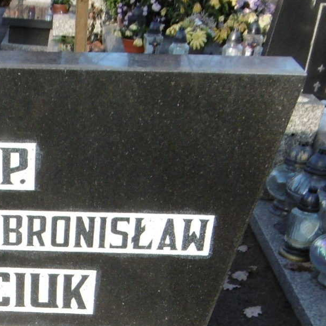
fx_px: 756
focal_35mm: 71
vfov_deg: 23.4
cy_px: 316
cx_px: -15
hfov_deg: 23.1
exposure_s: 1/160
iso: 100
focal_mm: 4.3
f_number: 3.1
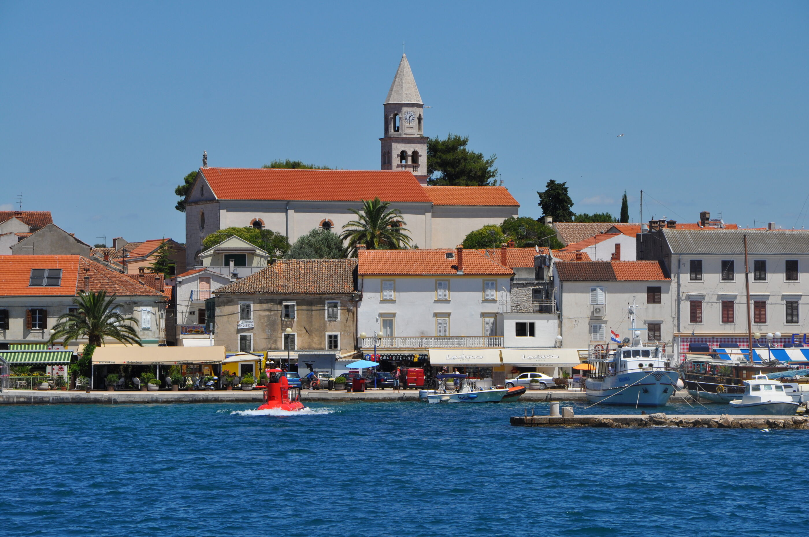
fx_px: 3535
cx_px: 404
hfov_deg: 13.1
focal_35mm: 158
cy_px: 268
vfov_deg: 8.7
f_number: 11
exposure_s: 1/500
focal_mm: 105
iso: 200
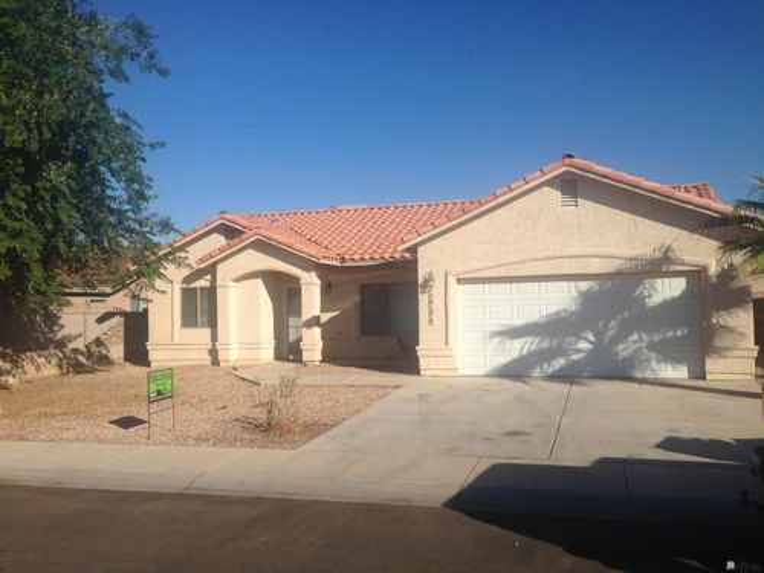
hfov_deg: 55.4
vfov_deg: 42.9
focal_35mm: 33
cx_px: 382
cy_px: 286
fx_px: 728
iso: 50
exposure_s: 1/2857
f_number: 2.4
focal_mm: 4.12
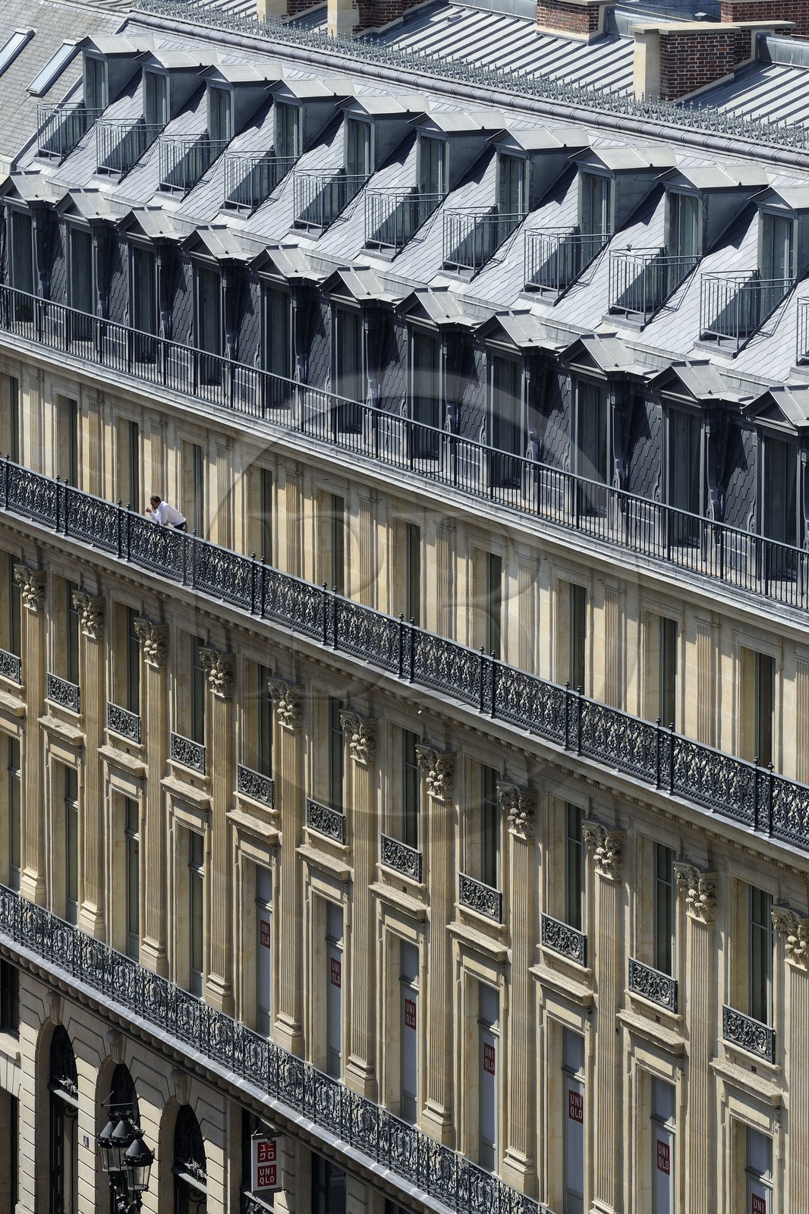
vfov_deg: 13.3
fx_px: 5227
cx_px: 404
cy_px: 607
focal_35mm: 155
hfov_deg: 8.9
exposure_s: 1/200
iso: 200
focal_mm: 155
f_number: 10
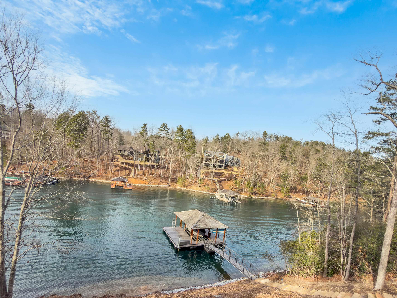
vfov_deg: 81.7
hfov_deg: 98.2
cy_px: 157
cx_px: 198
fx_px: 172
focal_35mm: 15
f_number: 2.2
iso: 16
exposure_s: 1/500
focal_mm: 2.22
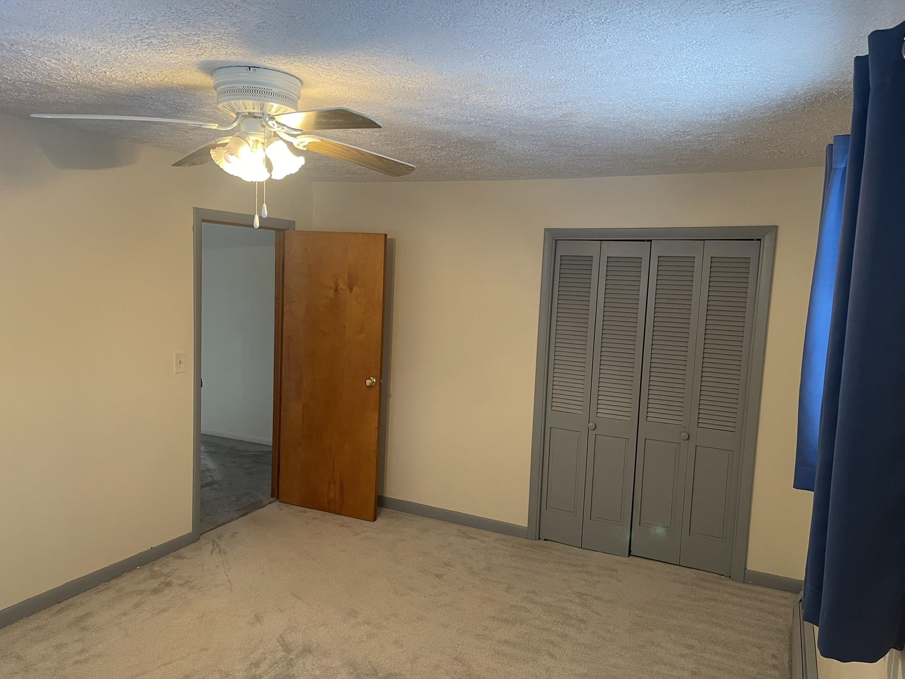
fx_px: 654
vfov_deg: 54.9
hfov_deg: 69.4
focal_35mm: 25
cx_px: 452
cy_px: 340
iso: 320
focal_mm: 5.1
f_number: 1.6
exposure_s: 1/60
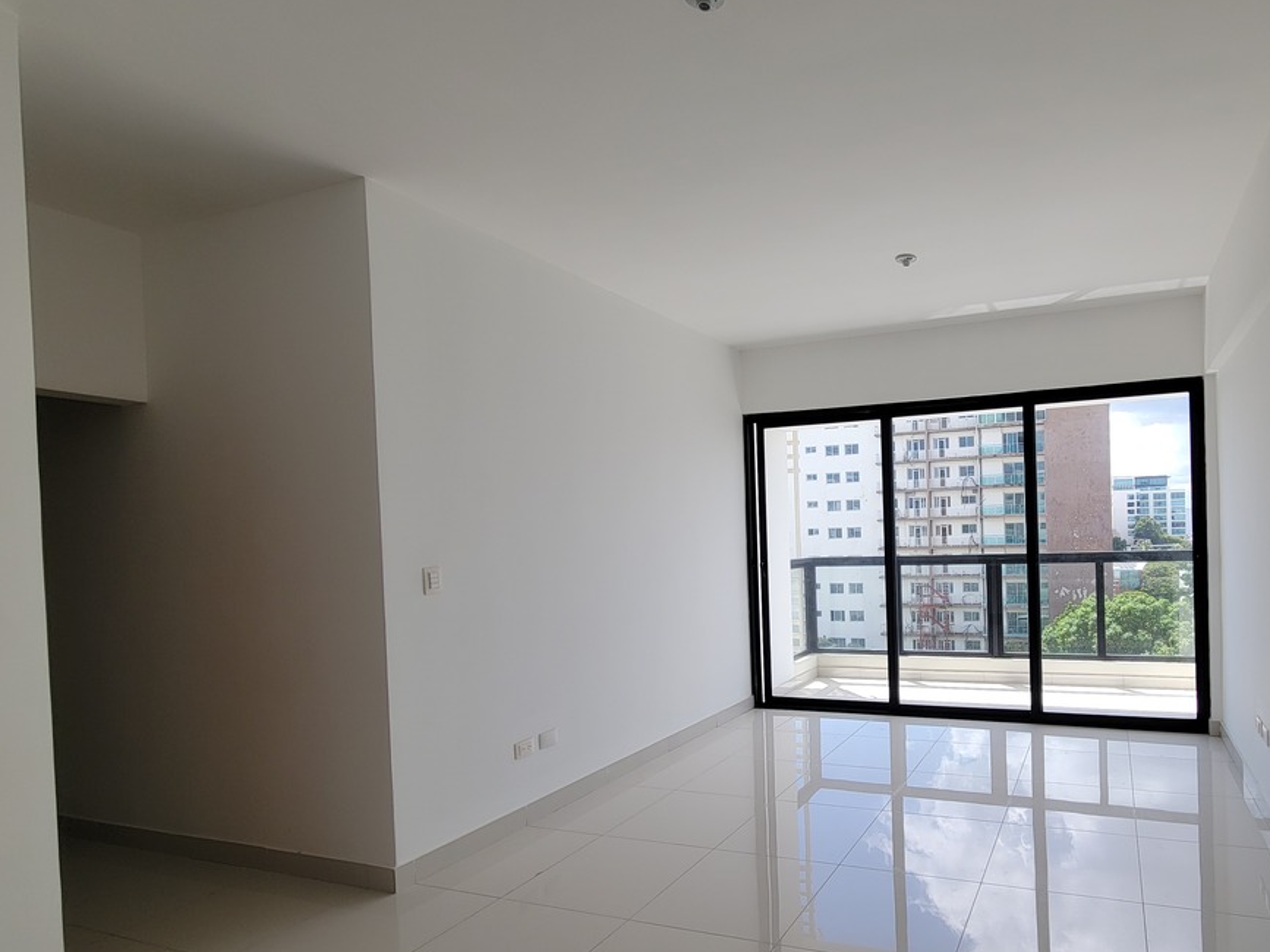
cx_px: 867
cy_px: 546
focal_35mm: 18
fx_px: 660
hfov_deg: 84.1
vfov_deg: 71.2
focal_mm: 2.2
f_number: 2.2
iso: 50
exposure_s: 1/575
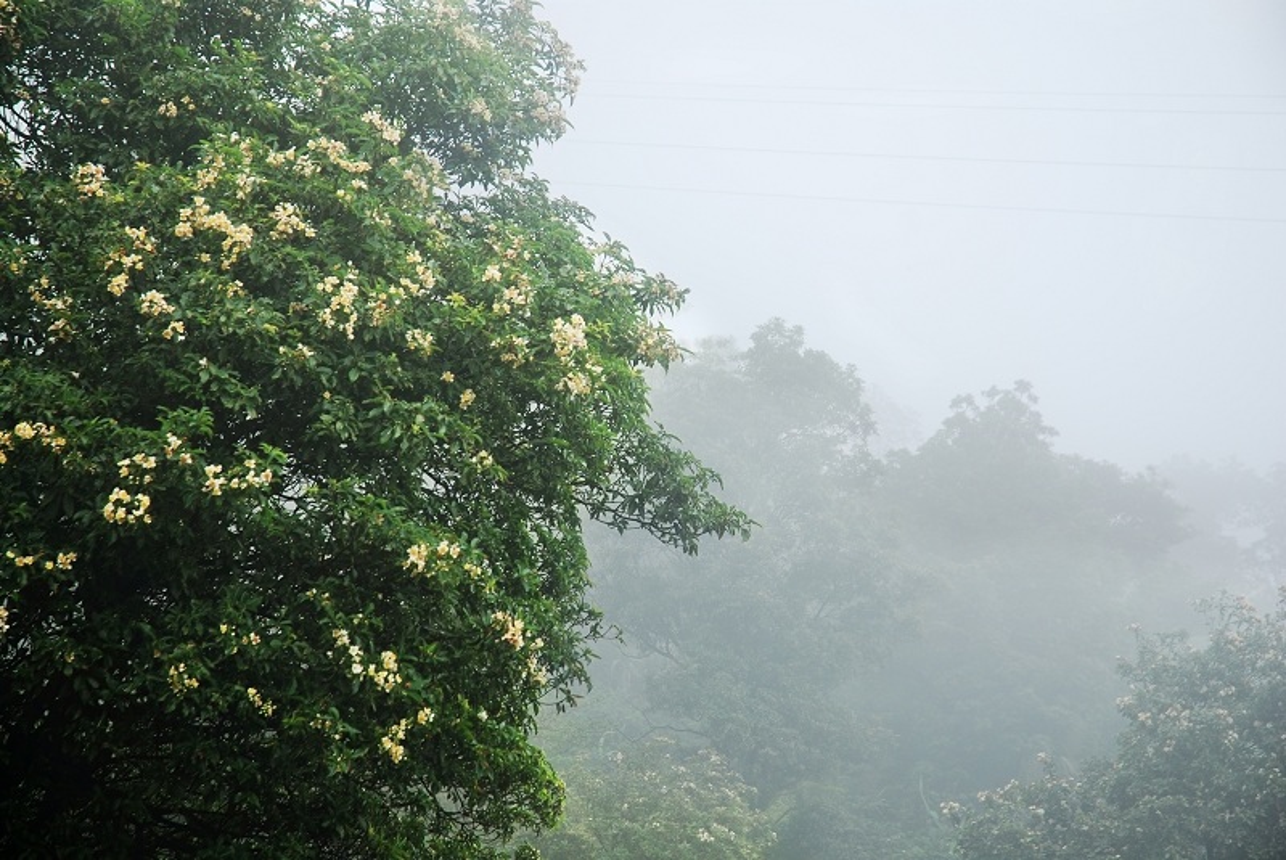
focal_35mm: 105
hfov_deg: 19.4
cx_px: 643
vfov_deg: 13.1
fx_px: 3754
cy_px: 430
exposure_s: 1/100
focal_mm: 70
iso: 100
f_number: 4.5
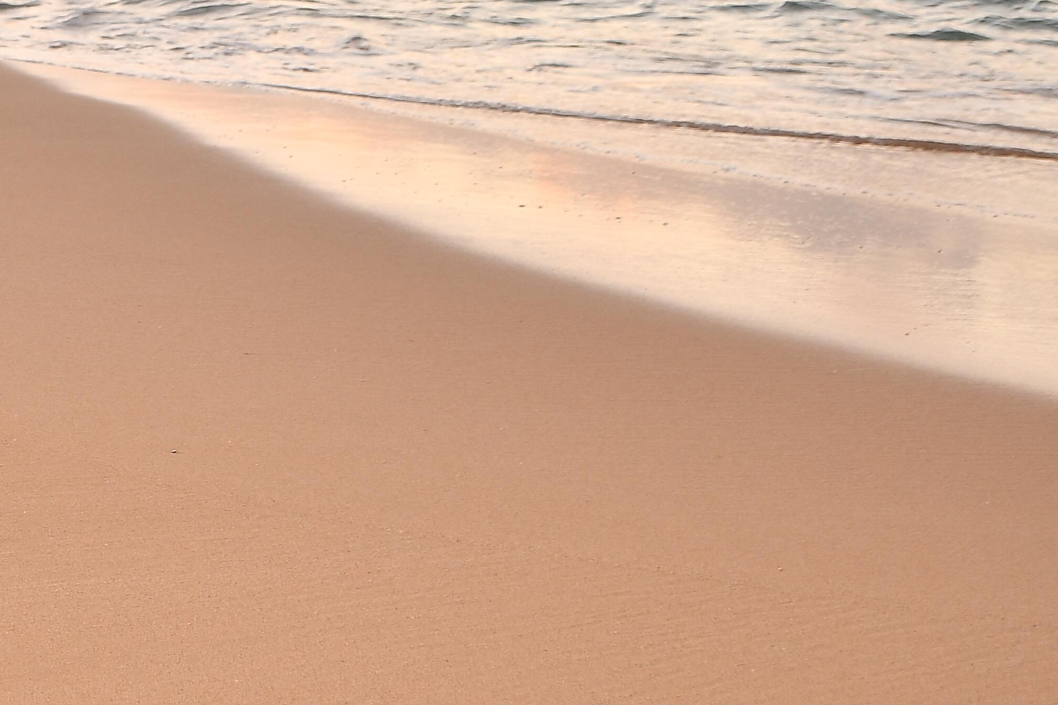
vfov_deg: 14.3
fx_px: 2674
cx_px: -209
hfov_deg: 20.9
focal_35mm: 91
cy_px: -236
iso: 125
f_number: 3.5
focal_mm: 22
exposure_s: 1/250
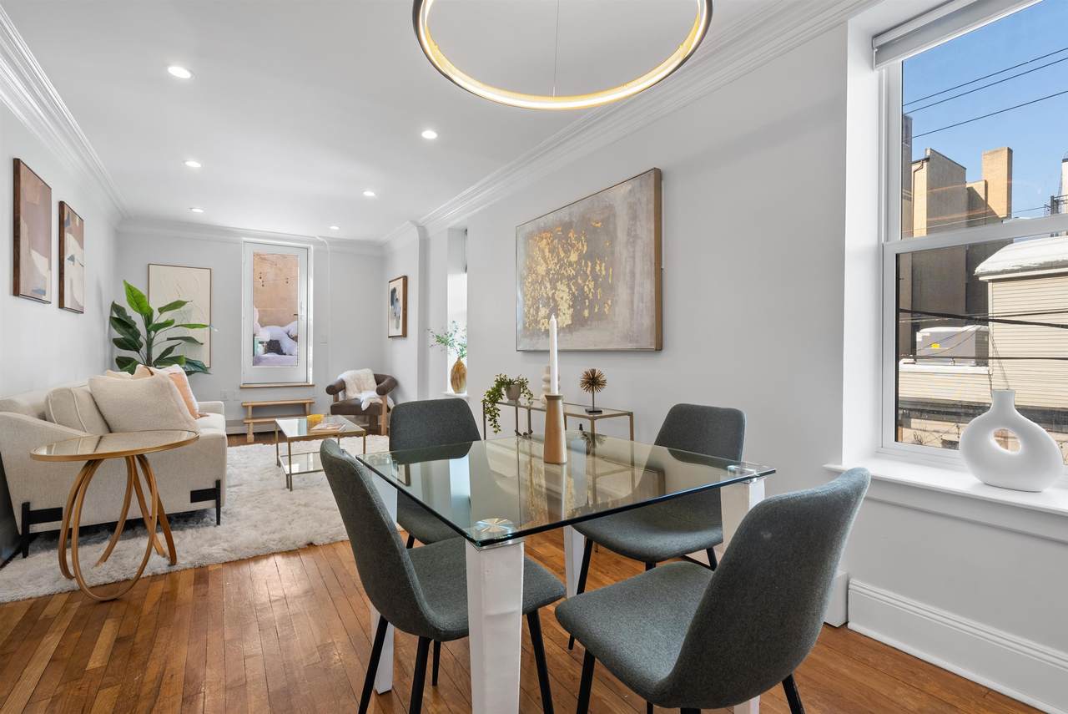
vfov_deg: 73.8
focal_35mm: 16
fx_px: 475
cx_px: 534
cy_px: 357
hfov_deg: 96.7
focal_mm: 16
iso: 100
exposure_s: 1/4
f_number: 8
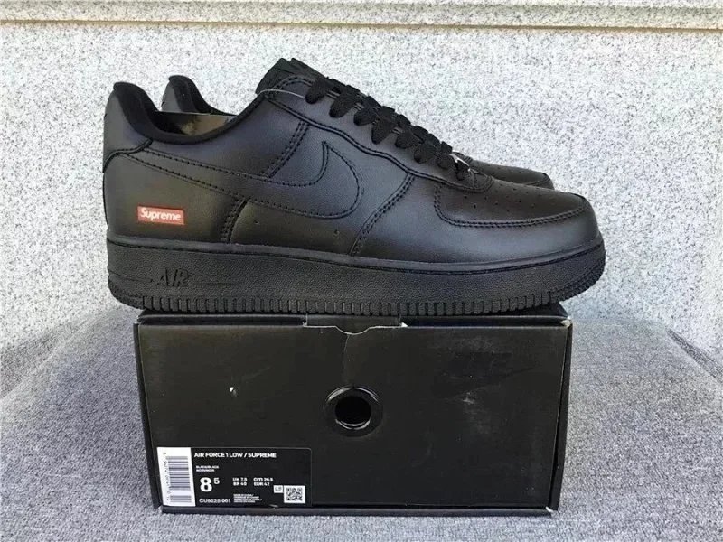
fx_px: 647
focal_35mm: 31
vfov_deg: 45.4
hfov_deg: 58.4
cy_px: 271
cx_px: 362
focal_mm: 3.3
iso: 40
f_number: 2.4
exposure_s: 1/100
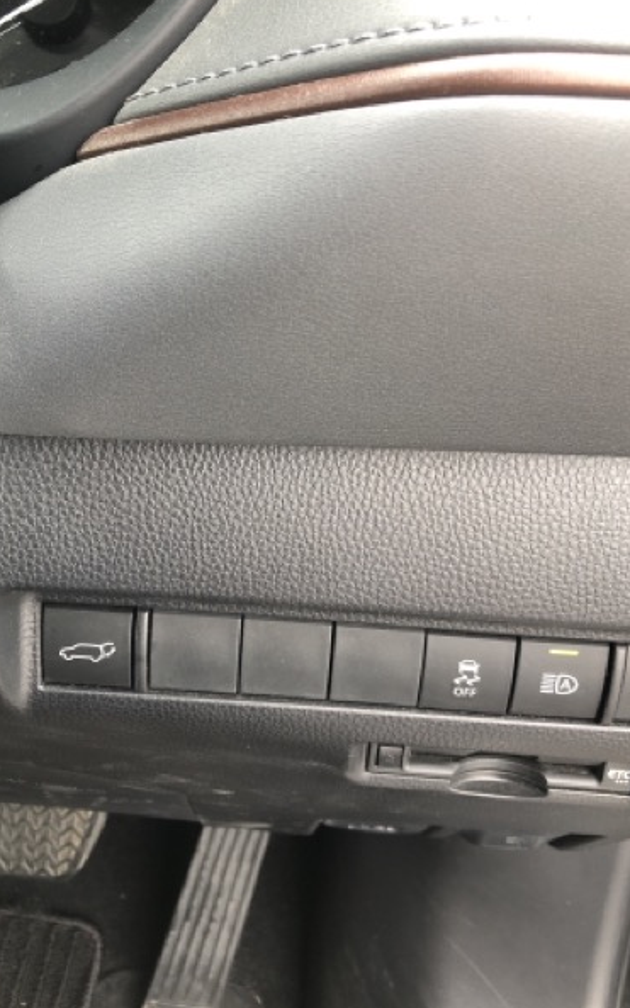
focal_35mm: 32
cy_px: 477
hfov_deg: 39.3
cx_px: 267
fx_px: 880
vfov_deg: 59.6
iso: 32
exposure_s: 1/30
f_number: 1.8
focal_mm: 3.99
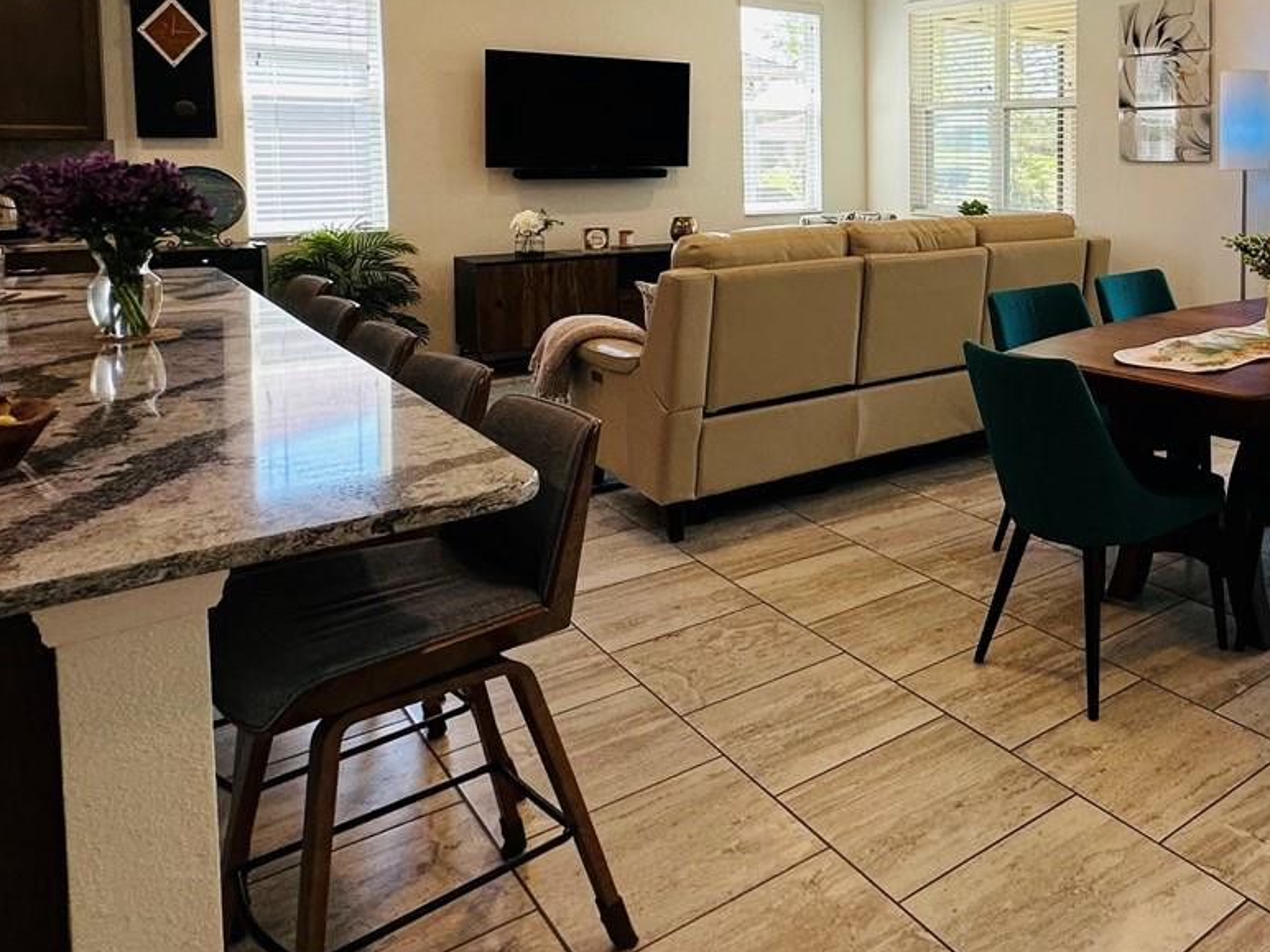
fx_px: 1064
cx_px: 1127
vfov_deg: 46.0
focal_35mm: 29
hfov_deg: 54.3
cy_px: 207
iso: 80
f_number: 2.2
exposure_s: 1/120
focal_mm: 2.22
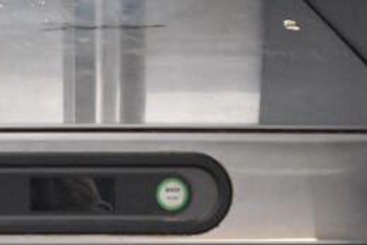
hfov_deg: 21.1
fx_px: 968
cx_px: 47
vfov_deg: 13.6
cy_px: 351
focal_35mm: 95
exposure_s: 1/125
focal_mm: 18
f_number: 3.5
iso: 8000
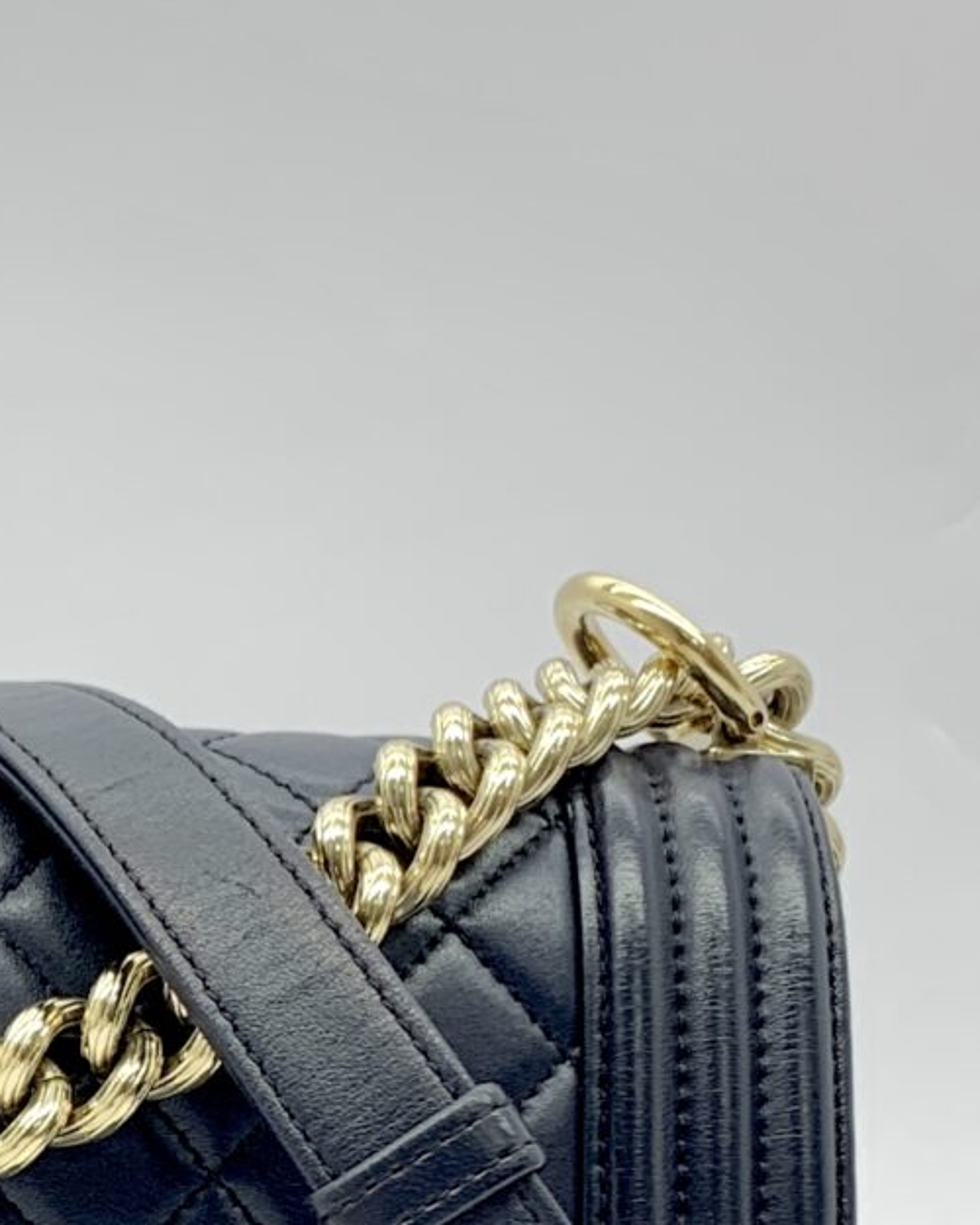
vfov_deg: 18.0
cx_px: -263
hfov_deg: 14.3
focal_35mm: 104
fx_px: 3771
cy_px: 1256
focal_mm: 4.25
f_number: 1.8
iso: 64
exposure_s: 1/100
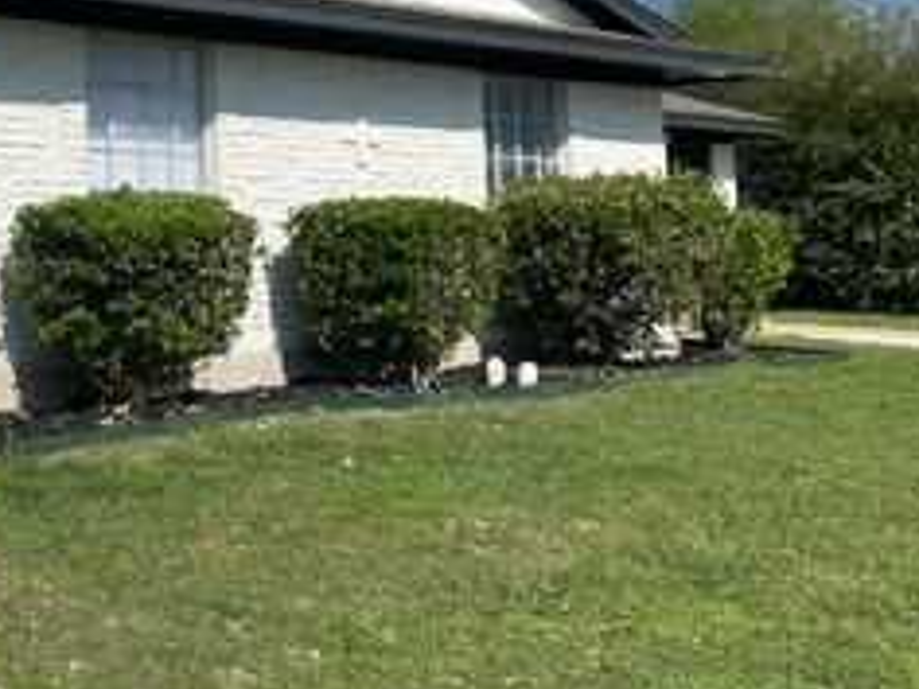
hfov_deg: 33.3
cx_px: 109
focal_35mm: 55
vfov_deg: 25.9
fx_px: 1460
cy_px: 95
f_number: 1.8
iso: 32
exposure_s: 1/3610
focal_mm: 4.25
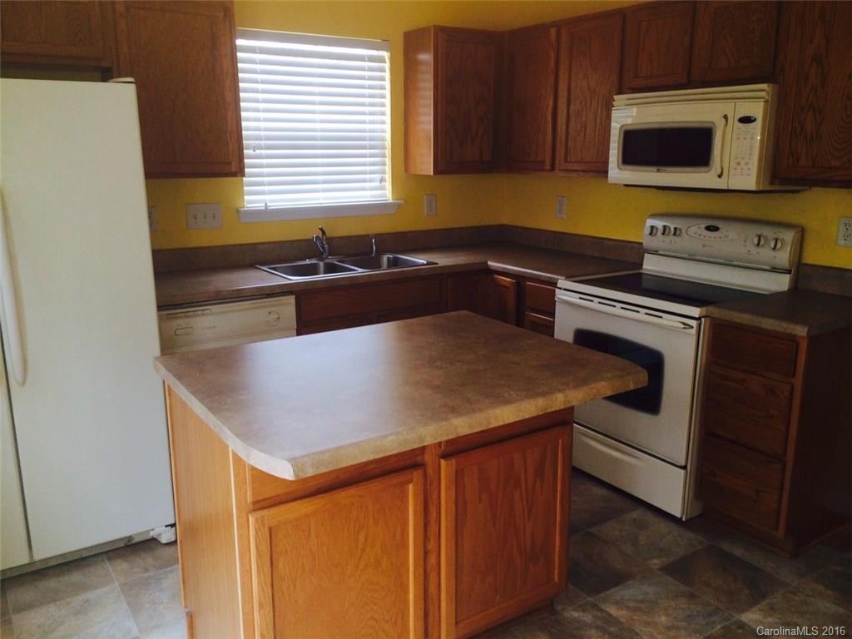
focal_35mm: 30
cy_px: 320
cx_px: 426
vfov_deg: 46.8
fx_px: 738
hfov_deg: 60.0
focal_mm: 4.12
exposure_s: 1/30
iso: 64
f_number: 2.2
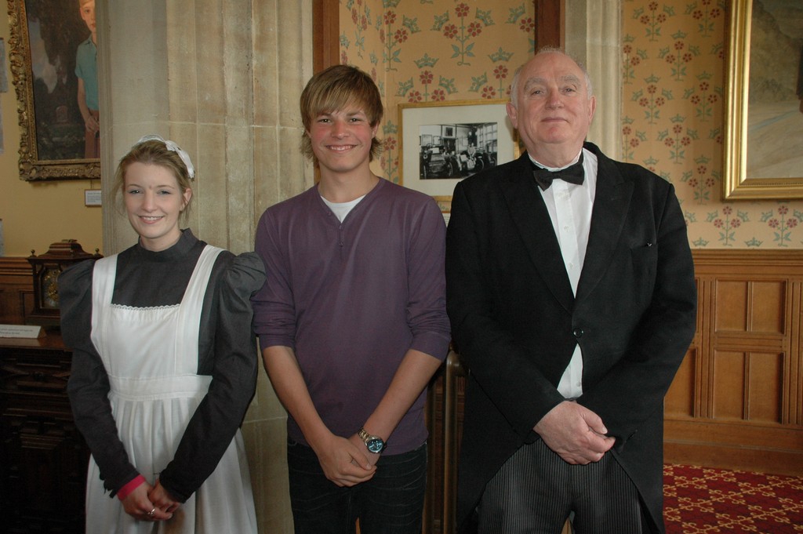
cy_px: 267
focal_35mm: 32
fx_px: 702
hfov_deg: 59.5
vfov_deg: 41.6
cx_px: 402
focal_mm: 21
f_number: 3.8
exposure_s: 1/60
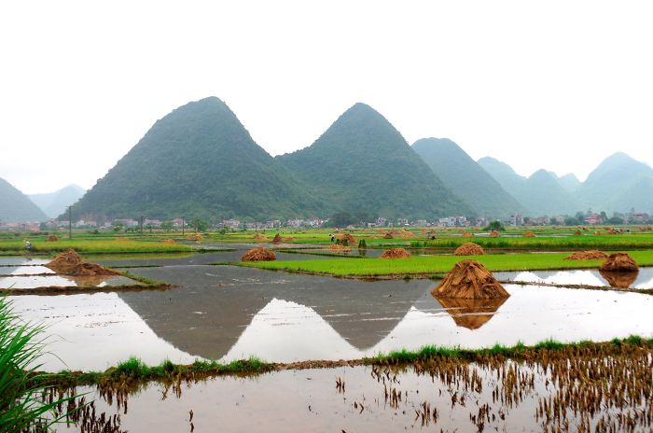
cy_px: 216
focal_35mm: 39
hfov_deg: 49.6
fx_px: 706
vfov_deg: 34.1
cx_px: 326
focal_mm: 26
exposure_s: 1/160
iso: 200
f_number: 11
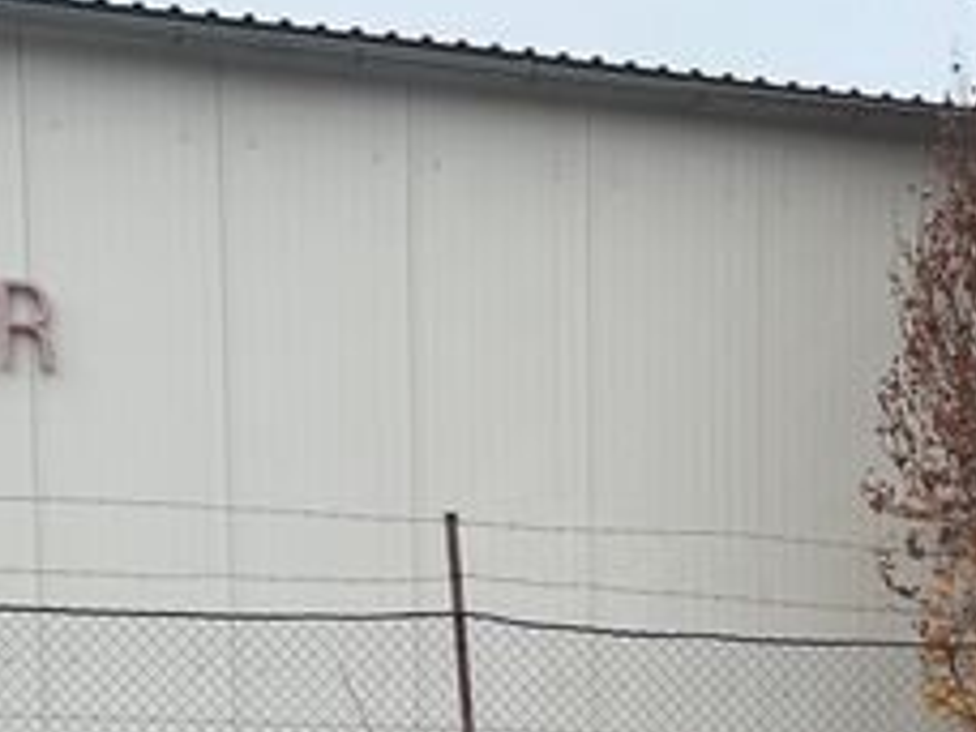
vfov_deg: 11.5
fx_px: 3299
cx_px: 1092
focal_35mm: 117
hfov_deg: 16.3
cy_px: 1417
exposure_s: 1/122
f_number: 1.6
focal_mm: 5.1
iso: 32
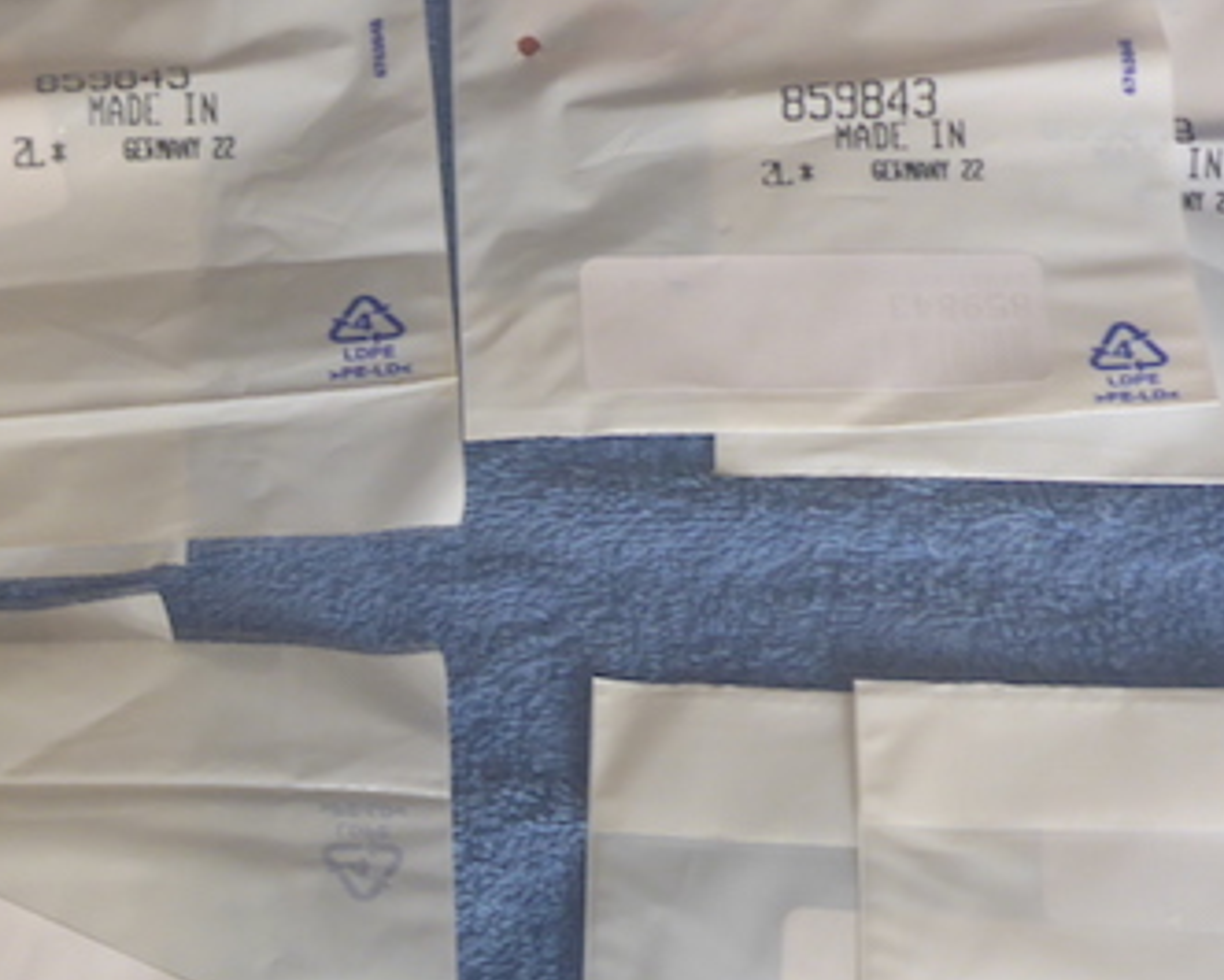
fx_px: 2392
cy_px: 710
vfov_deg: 23.0
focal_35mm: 66
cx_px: 422
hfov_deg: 28.5
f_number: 3.3
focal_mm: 4.9
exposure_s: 1/60
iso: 125
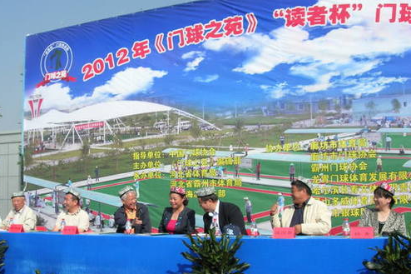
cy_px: 160
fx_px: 548
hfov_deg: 41.0
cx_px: 172
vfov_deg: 28.0
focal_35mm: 48
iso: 64
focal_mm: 7.8
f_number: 4.8
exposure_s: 1/594
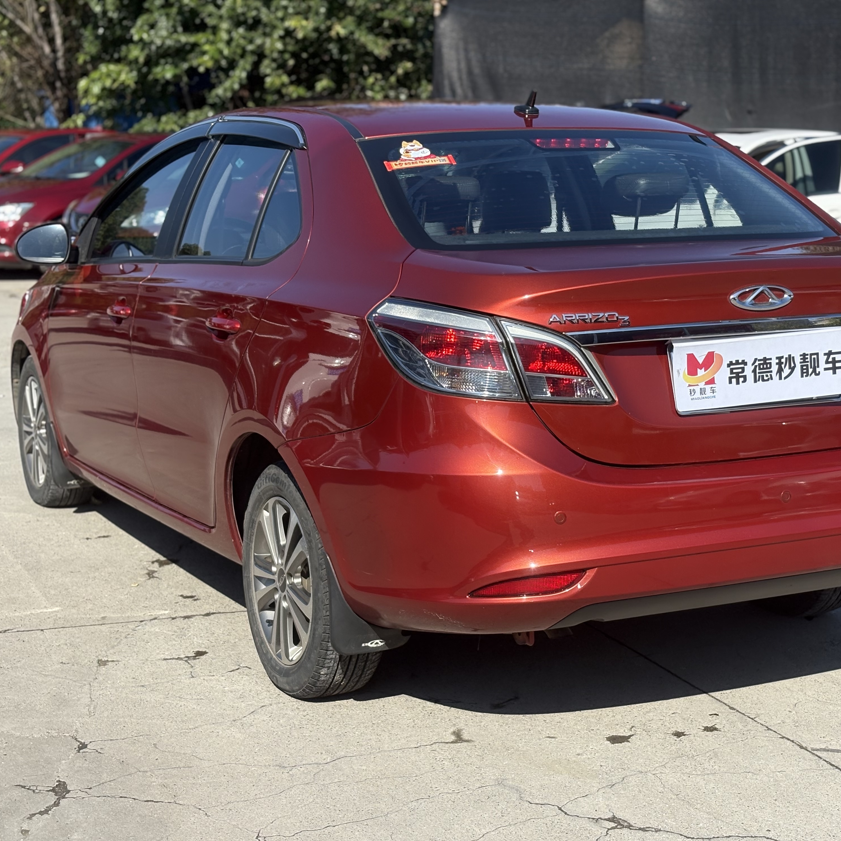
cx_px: 524
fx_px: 1704
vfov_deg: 27.7
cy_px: 425
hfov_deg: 27.6
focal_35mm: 62
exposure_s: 1/3636
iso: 50
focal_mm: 5.96
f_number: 1.6
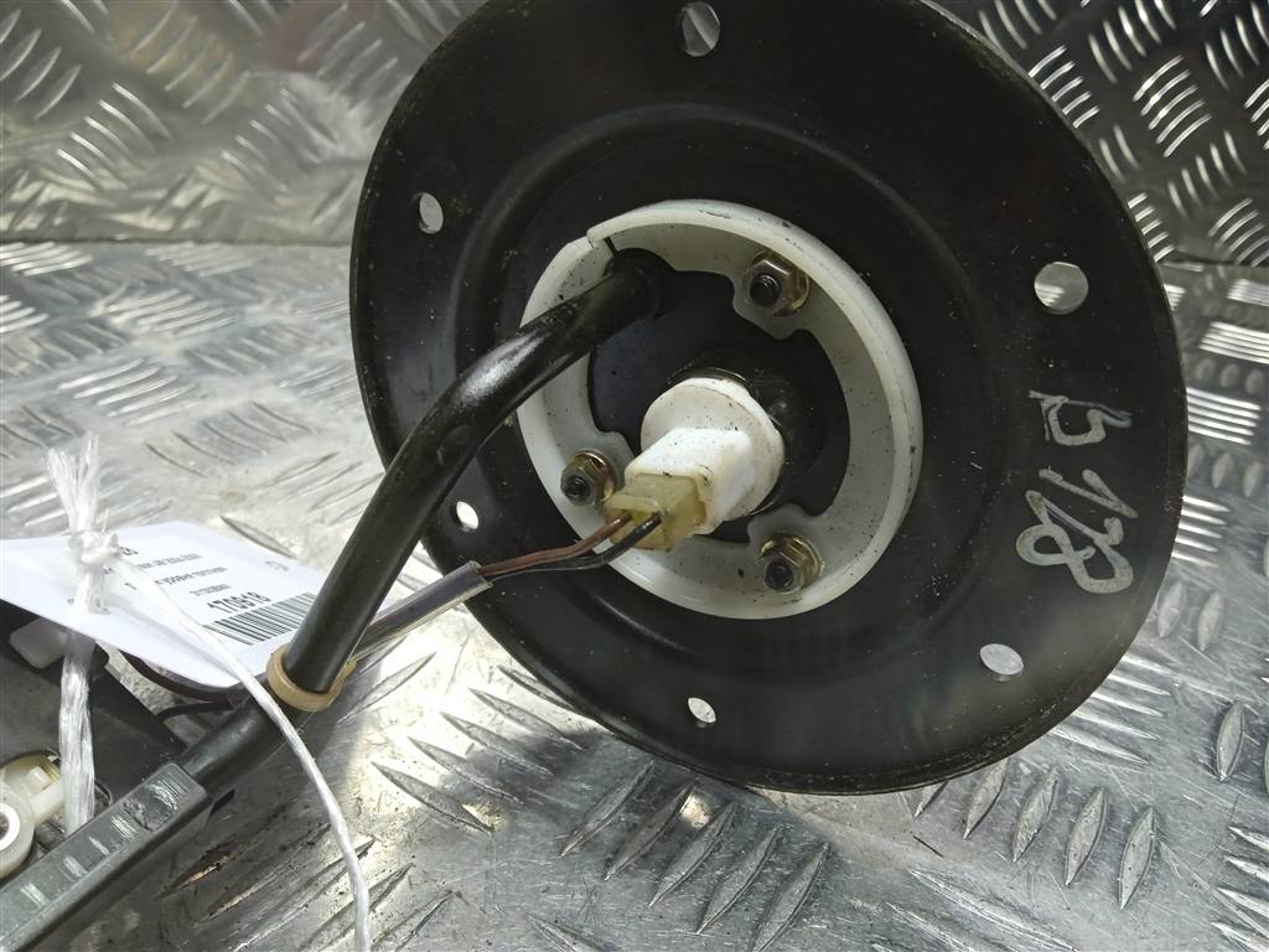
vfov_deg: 49.7
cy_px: 476
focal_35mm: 28
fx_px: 1026
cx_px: 634
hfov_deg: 63.4
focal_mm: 3.43
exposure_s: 1/100
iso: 188
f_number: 2.2
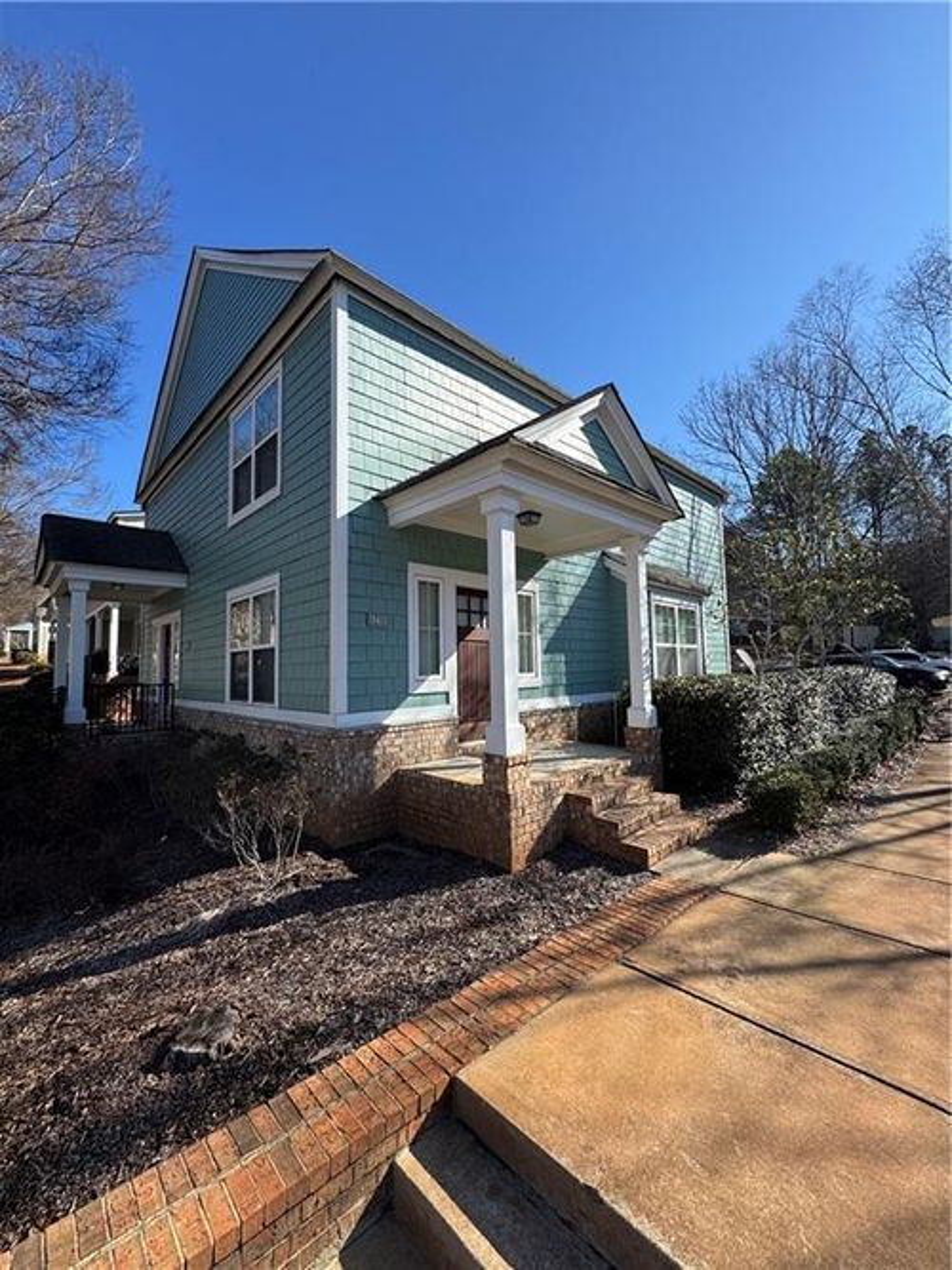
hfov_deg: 85.7
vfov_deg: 102.1
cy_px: 635
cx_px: 476
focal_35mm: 14
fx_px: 514
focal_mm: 2.22
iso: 50
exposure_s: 1/1160
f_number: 2.2
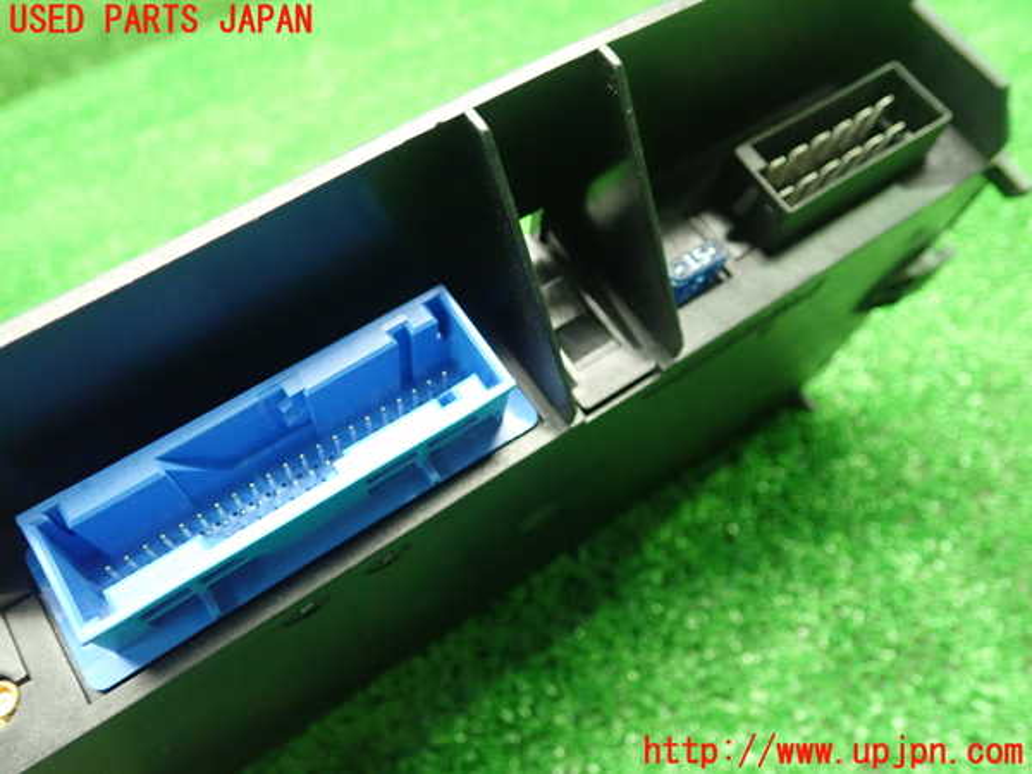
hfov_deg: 60.0
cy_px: 387
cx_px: 516
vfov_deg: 46.8
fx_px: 894
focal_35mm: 30
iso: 1000
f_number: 2.3
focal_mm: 5.5
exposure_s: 1/30
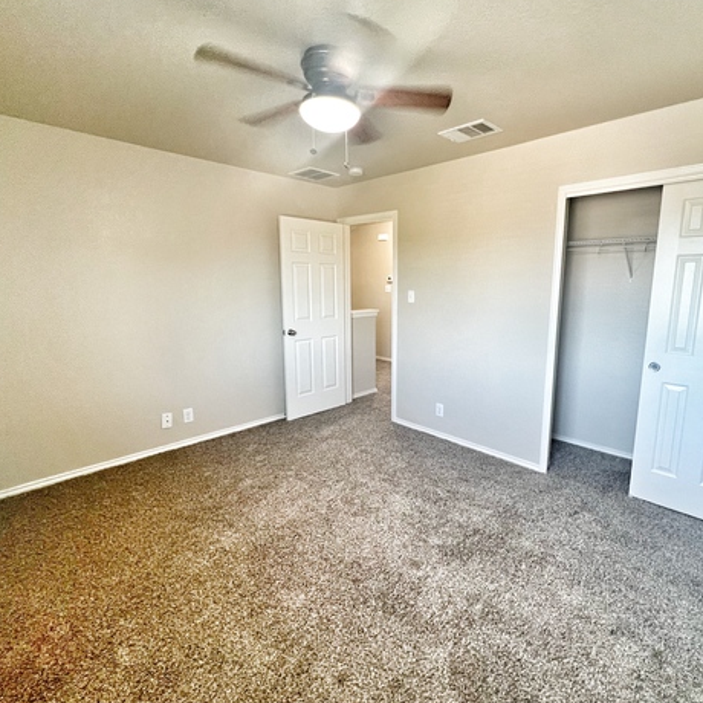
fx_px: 368
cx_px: 394
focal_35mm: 16
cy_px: 344
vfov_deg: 87.4
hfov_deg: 87.0
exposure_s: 1/85
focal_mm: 1.57
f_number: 1.8
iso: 250
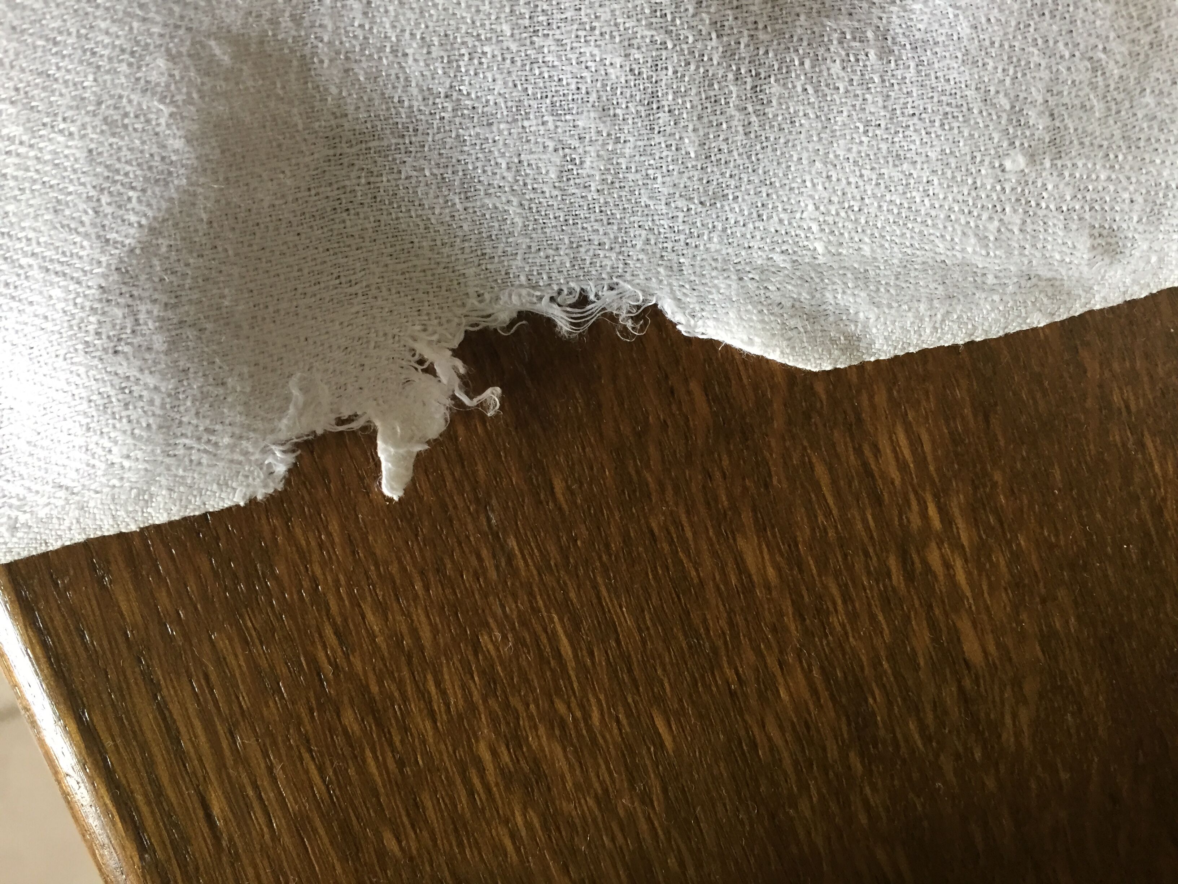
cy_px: 442
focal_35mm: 29
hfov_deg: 61.7
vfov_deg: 48.2
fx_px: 987
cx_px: 589
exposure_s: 1/33
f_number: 2.2
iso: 160
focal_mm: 4.15
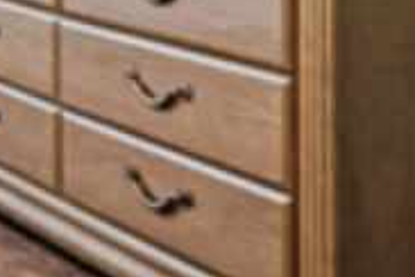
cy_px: -170
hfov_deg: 12.1
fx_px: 1331
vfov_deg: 11.3
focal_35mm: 116
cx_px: -717
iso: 250
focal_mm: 11
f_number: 9
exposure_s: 1/100
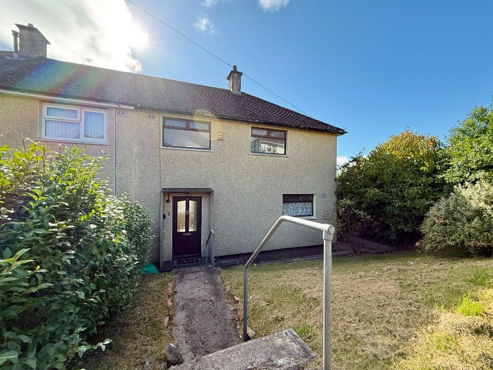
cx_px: 258
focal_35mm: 15
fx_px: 214
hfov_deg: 98.1
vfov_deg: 81.7
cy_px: 187
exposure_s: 1/585
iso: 64
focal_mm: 2.22
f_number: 2.2
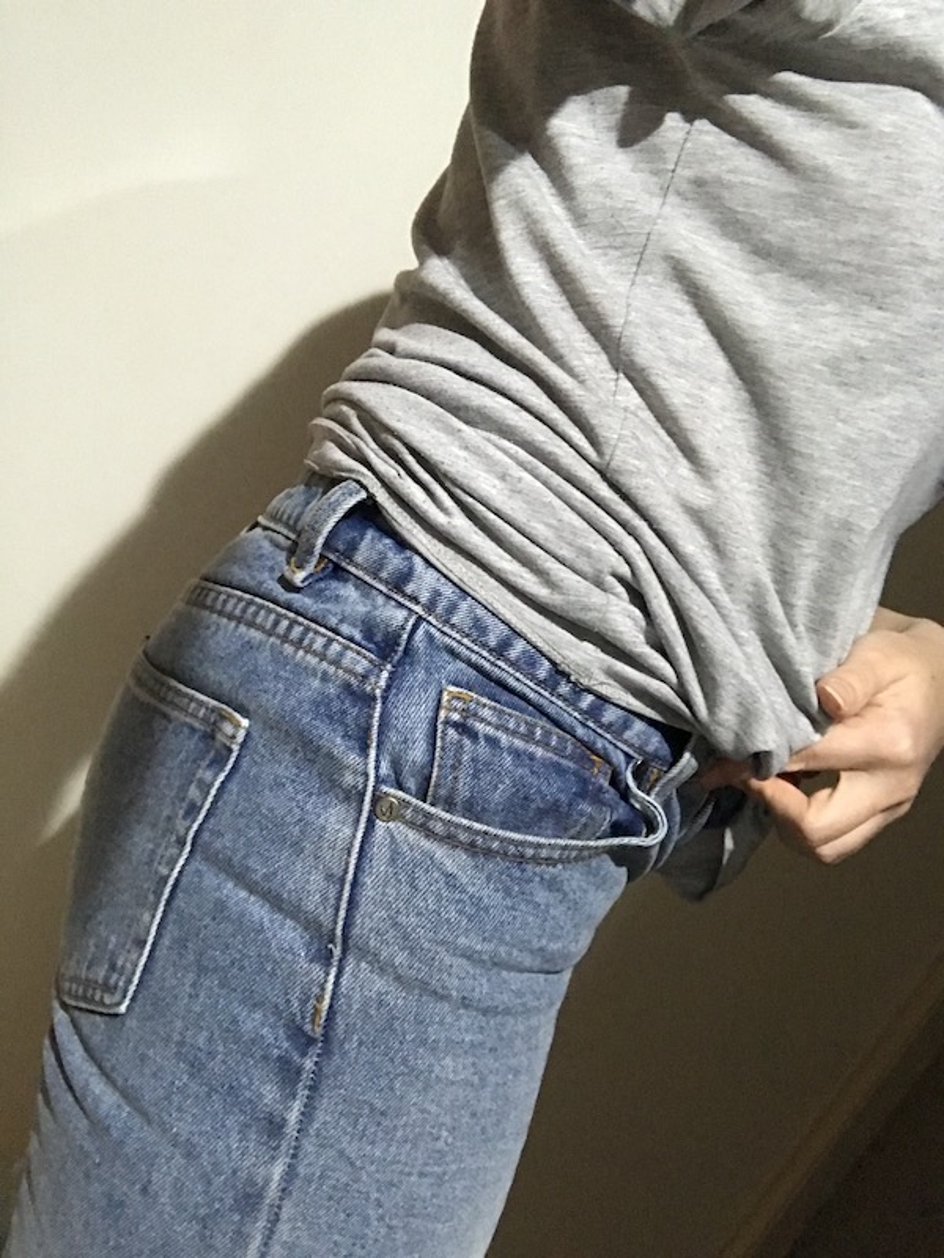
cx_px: 472
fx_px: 1163
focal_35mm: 32
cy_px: 629
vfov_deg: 56.8
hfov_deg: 44.2
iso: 640
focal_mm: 2.87
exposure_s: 1/17
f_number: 2.2
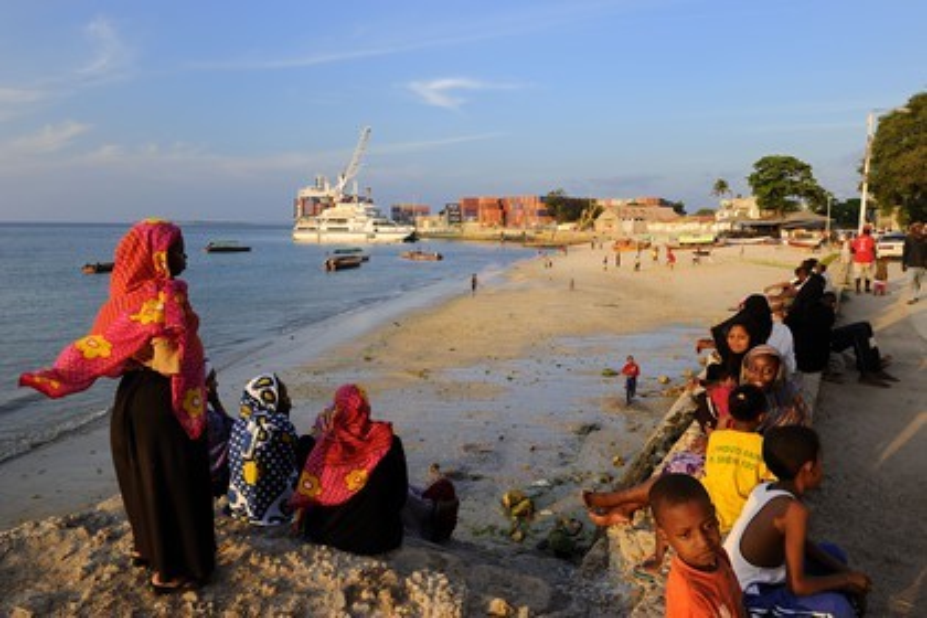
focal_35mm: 26
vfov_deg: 49.6
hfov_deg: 69.4
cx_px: 464
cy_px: 309
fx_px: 669
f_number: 8
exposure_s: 1/160
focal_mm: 26
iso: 400
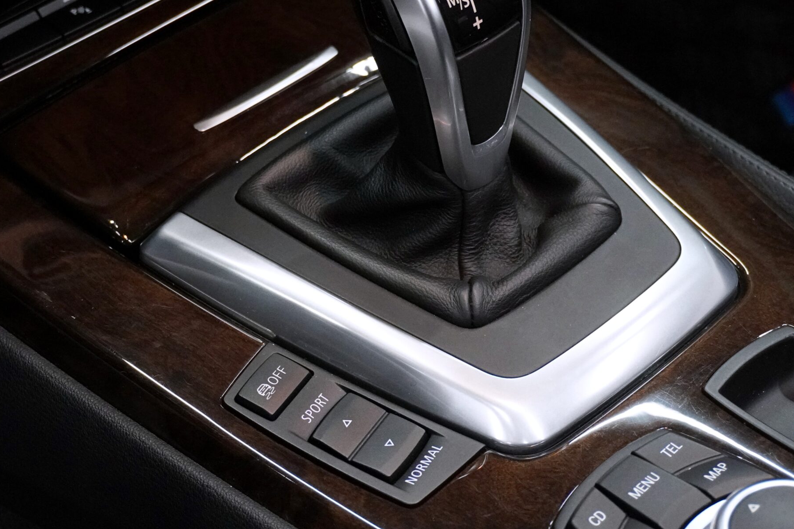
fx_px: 1787
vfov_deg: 16.8
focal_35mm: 81
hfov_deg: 25.1
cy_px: 171
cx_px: 412
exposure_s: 1/160
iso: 5000
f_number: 5.6
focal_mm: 38
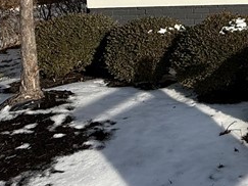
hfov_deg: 27.0
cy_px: -32
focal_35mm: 59
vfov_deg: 22.9
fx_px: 422
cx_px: 331
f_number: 2.2
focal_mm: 2.22
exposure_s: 1/2841
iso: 50
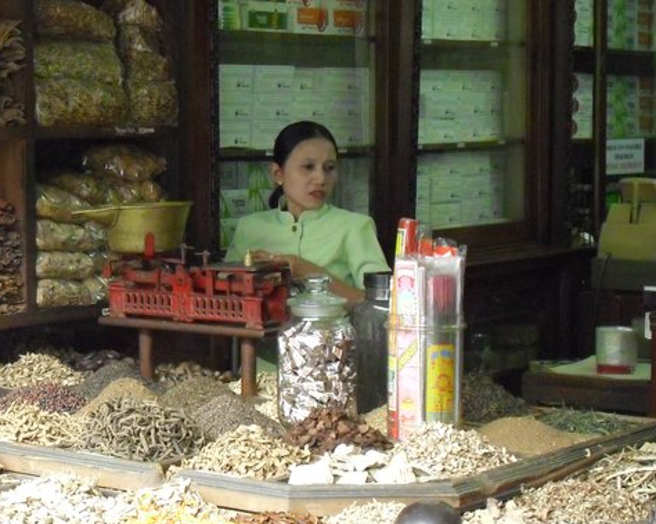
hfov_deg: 19.4
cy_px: 265
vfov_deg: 15.9
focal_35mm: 97
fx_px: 1883
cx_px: 47
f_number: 3.1
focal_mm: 7.6
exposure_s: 1/60
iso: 400
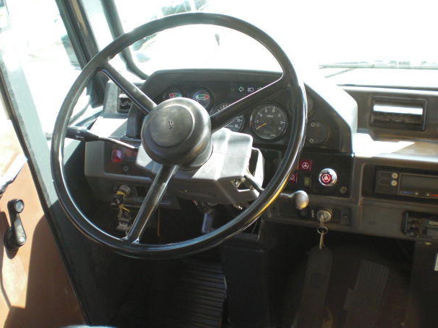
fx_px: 506
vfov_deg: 36.0
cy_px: 165
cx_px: 226
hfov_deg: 46.8
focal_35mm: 40
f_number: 3.1
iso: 200
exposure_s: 1/125
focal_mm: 6.3
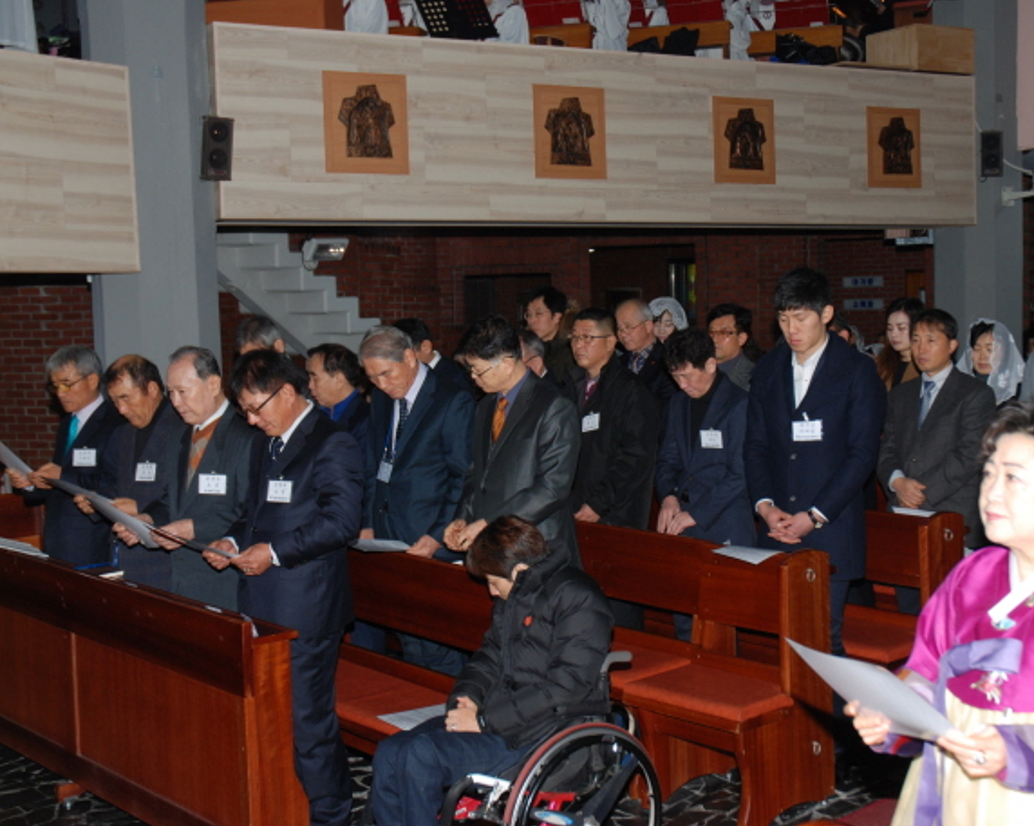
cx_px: 584
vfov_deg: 32.3
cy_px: 405
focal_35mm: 47
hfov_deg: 39.8
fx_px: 1425
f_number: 5.6
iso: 200
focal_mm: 27
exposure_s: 1/60
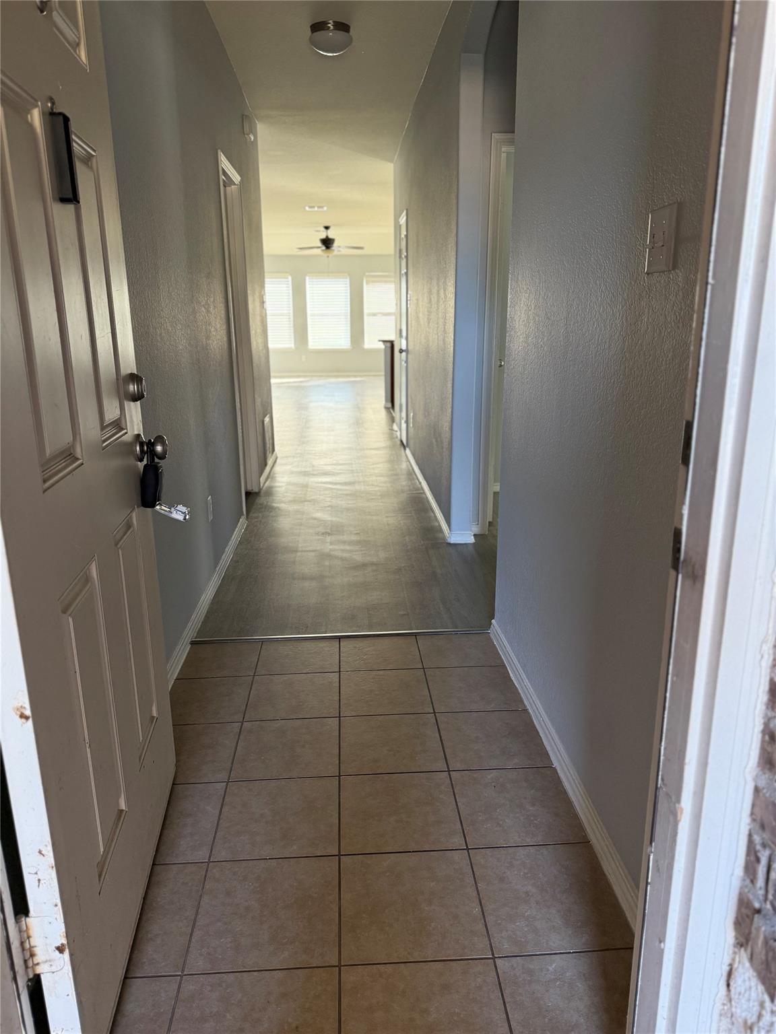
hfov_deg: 56.8
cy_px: 517
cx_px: 388
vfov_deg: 71.6
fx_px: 717
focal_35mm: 24
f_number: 1.78
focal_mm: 6.76
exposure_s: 1/92
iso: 200
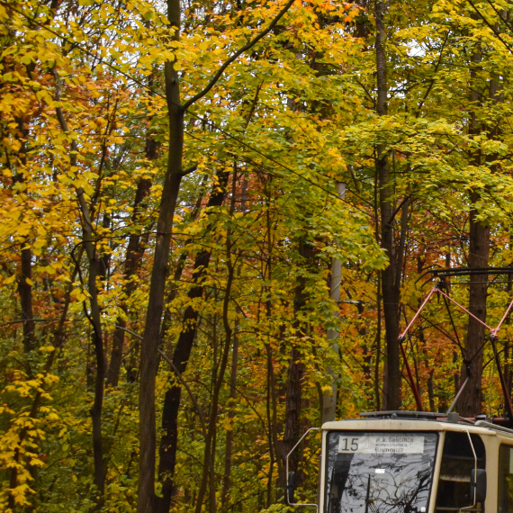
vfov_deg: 18.6
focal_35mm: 93
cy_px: 368
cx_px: 531
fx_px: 1559
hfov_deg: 18.1
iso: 800
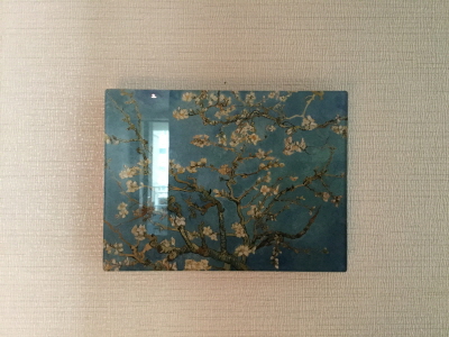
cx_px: 224
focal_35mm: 31
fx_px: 402
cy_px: 168
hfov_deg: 58.4
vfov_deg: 45.4
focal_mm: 3.3
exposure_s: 1/15
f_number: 2.4
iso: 200
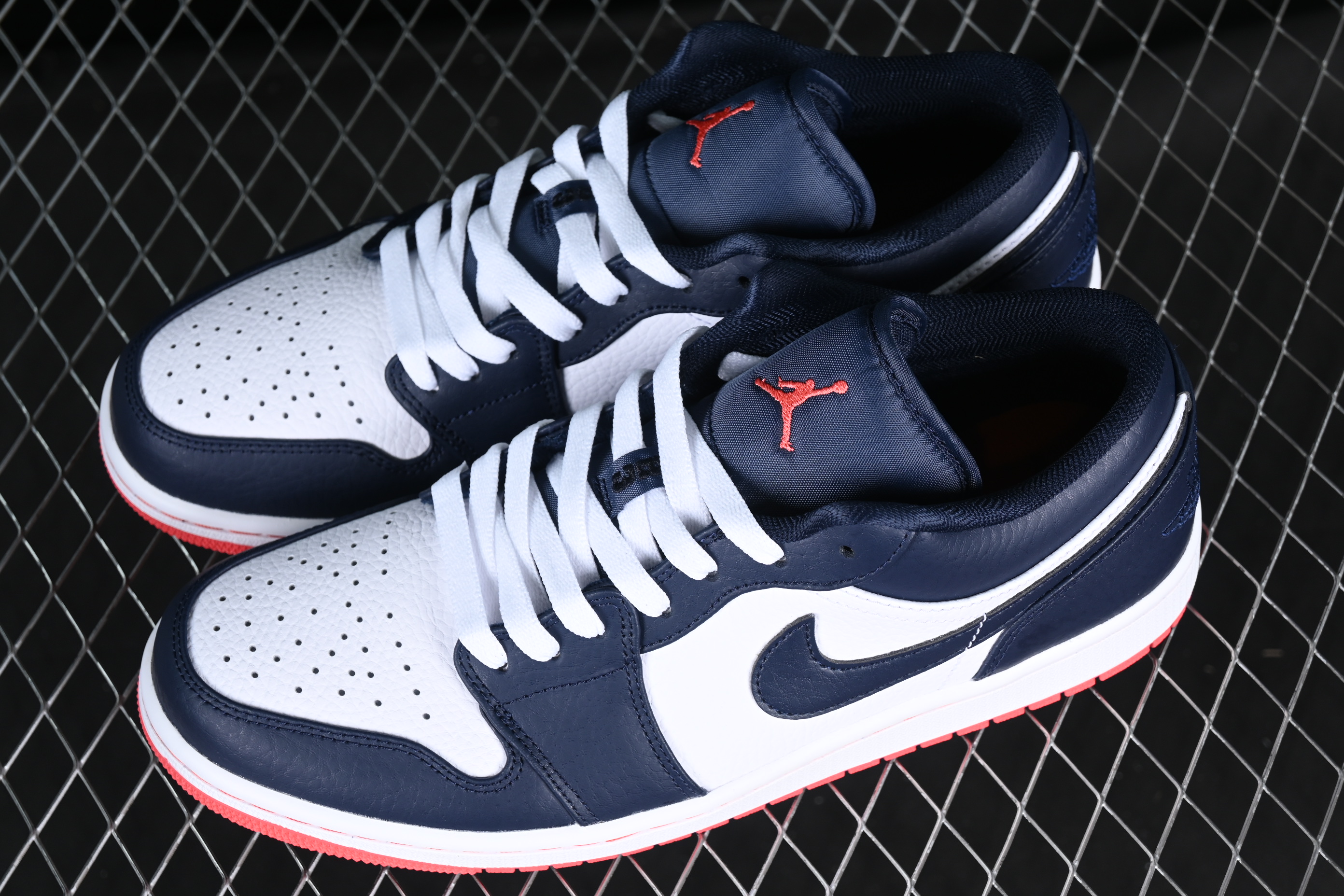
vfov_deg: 18.2
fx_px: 2800
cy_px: 448
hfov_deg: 27.0
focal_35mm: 75
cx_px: 672
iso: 160
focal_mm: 50
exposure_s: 1/60
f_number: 6.3
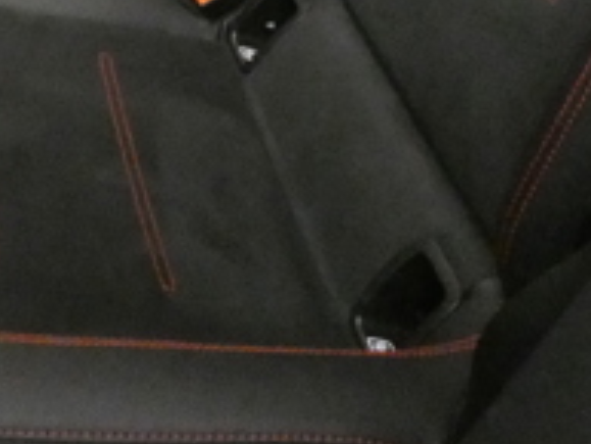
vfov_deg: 15.4
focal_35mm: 83
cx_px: 21
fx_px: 1418
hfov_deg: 22.8
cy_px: -346
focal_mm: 3.6
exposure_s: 1/15
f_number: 2.8
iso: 1600
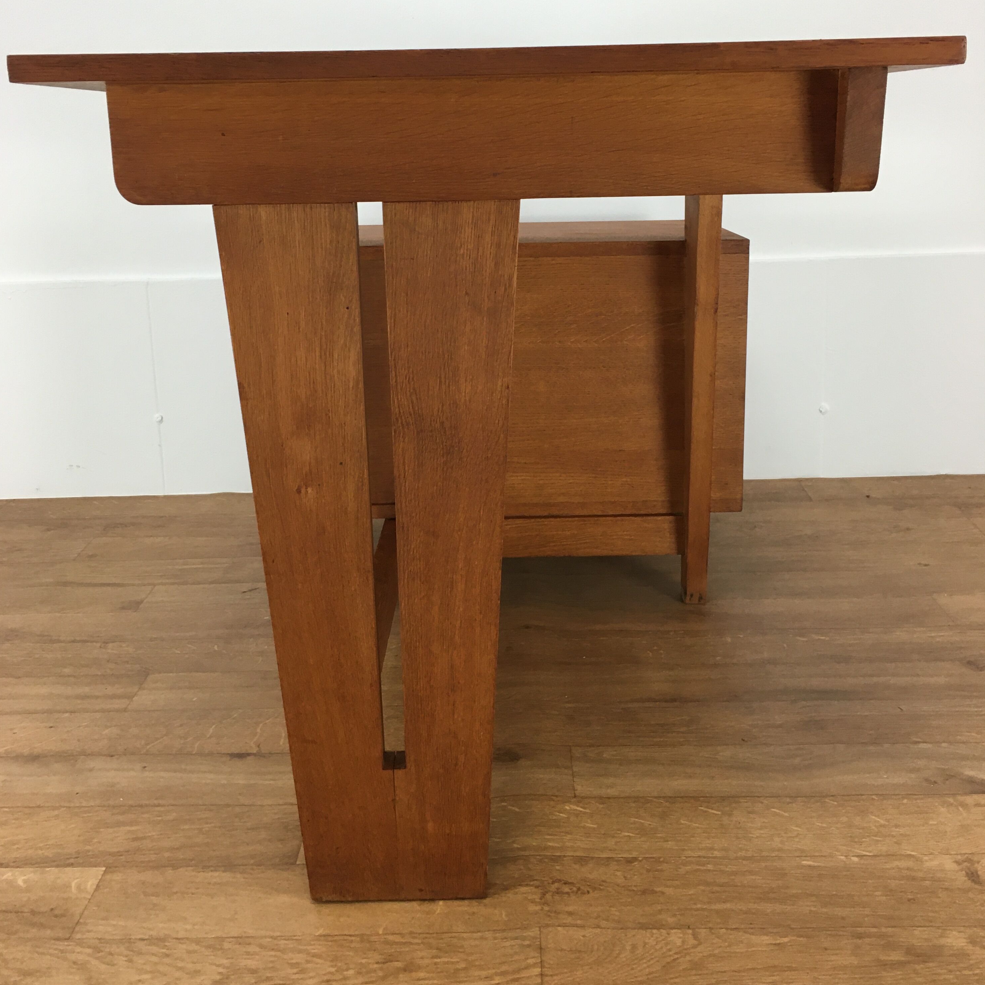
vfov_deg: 46.7
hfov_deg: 47.2
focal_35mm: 35
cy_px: 355
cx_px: 485
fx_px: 1127
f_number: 2.2
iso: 50
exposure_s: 1/33
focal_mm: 4.15
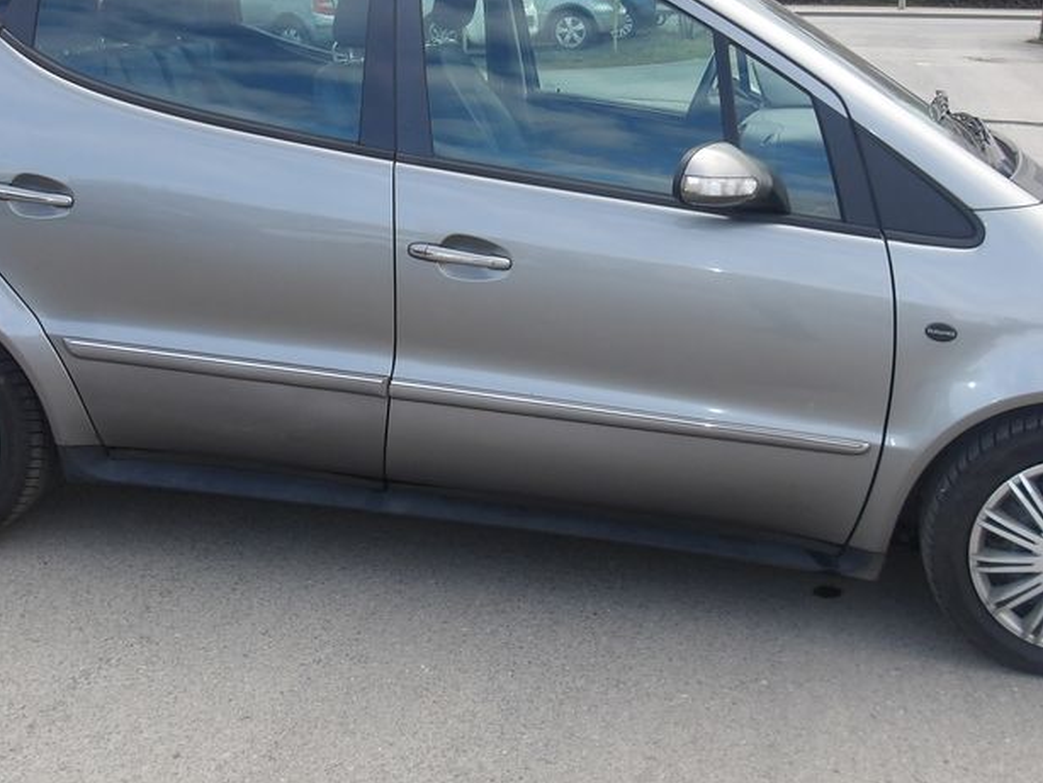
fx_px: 1356
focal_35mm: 45
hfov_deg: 42.1
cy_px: 202
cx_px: 528
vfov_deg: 31.7
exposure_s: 1/371
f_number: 3
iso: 100
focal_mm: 4.9
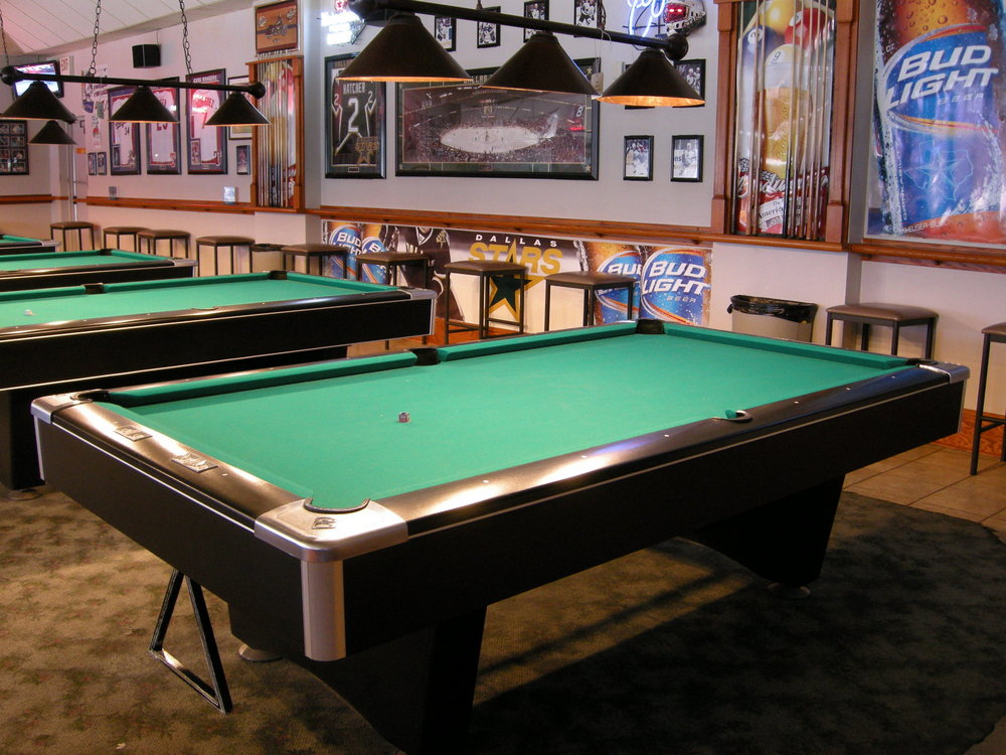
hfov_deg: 52.6
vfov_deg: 40.7
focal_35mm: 35
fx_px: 1017
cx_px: 503
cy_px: 378
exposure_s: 1/4
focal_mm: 7.5
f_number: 3.8
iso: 200
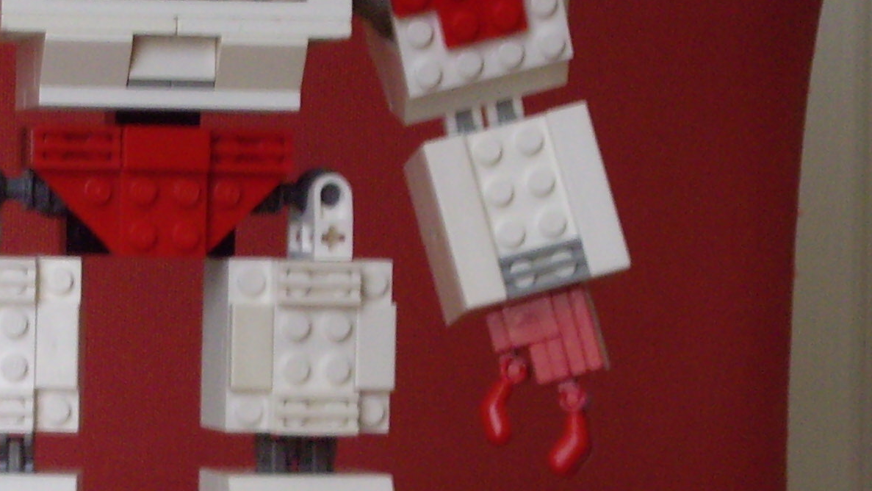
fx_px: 5619
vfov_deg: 5.0
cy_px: 256
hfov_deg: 8.8
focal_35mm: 243
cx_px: 124
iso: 200
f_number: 4.6
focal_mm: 15.3
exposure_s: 1/5
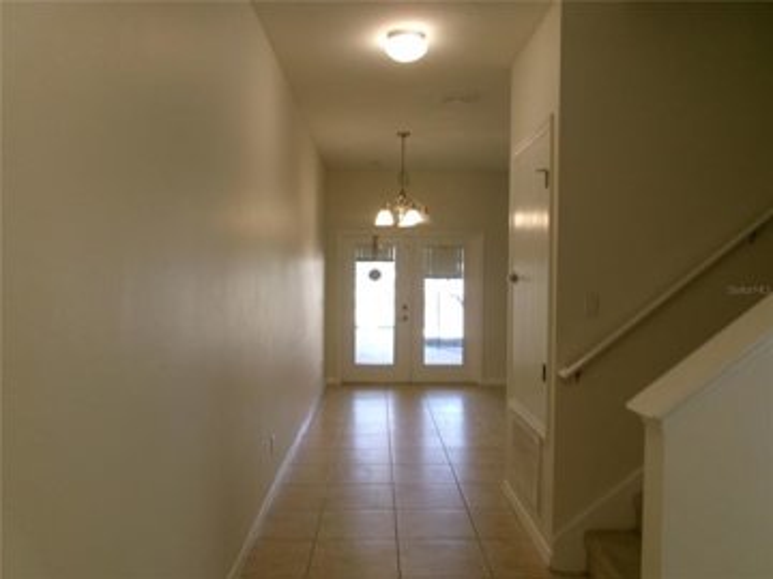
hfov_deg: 63.4
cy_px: 290
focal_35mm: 28
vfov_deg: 49.7
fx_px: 625
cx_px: 386
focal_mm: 5.1
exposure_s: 1/34
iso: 146
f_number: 3.9
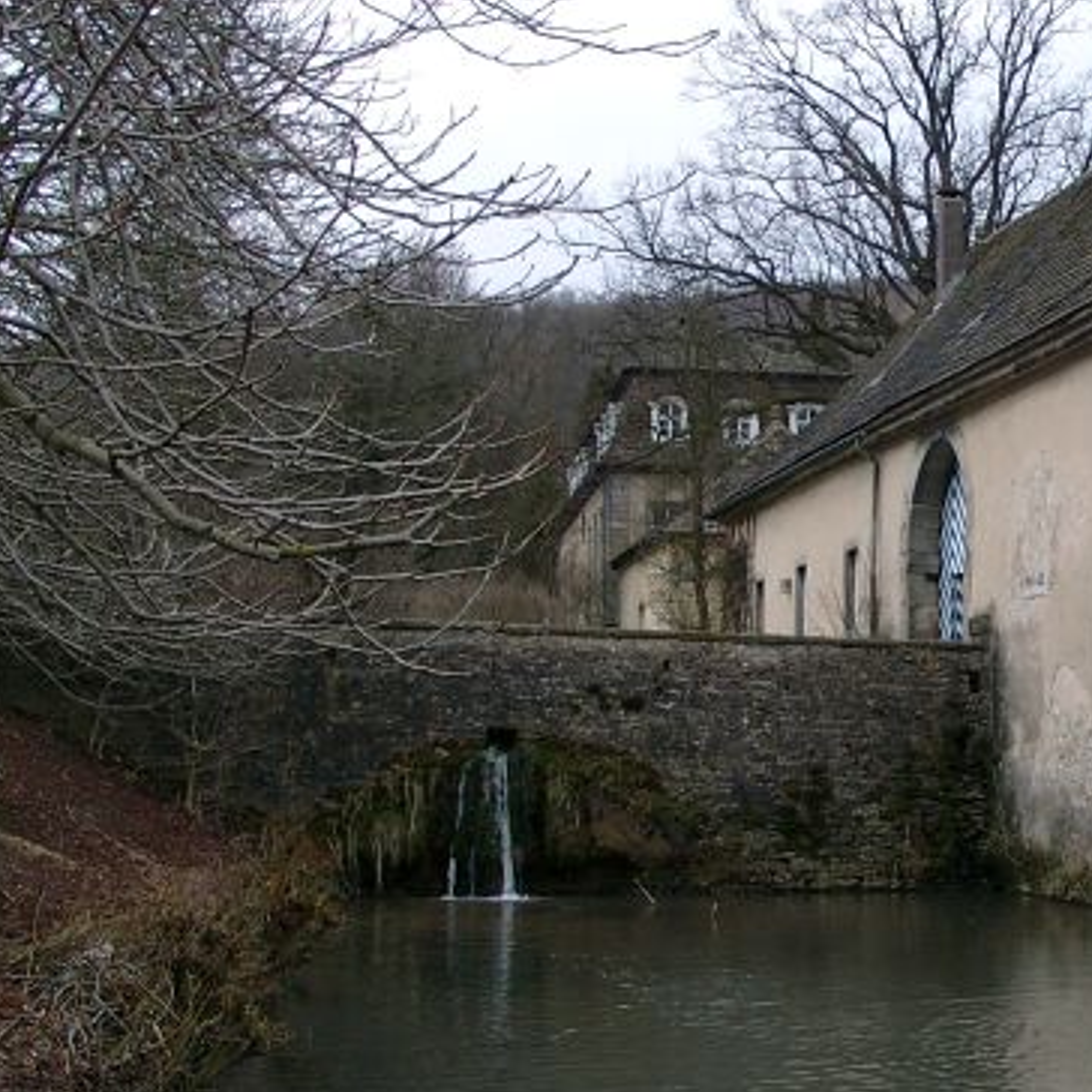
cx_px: 987
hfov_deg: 25.3
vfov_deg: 26.1
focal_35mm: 66
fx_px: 2356
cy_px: 438
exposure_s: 1/107
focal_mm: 7.13
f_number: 4
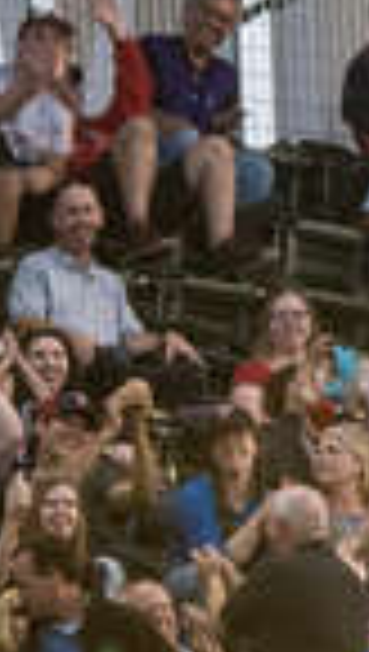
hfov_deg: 1.0
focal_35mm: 1215
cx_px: 486
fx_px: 21049
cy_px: 432
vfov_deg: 1.8
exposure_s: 1/250
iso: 2500
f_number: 8
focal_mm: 210
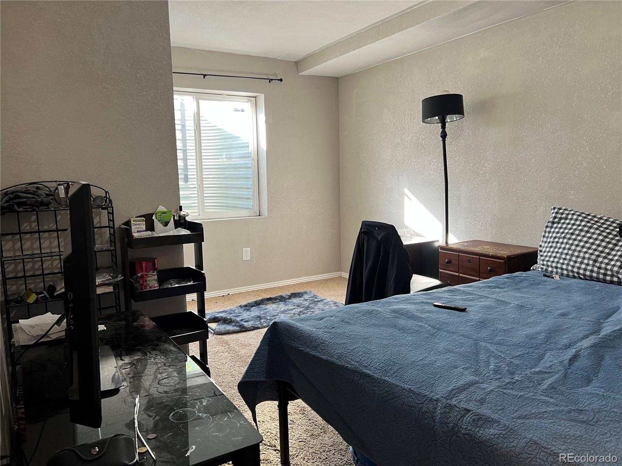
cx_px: 311
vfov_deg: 53.1
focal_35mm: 26
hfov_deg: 67.3
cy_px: 233
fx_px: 467
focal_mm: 5.7
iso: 100
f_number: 1.5
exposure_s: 1/60
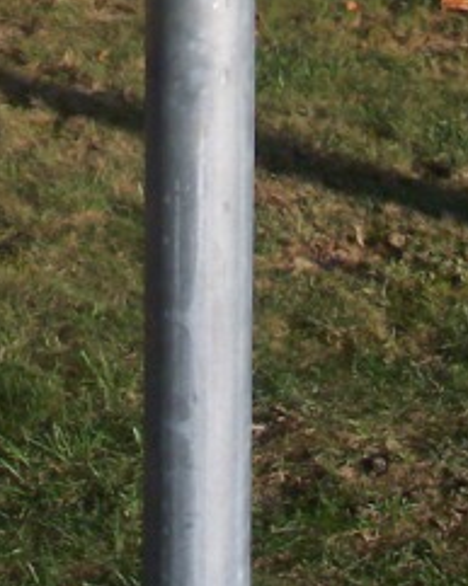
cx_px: -59
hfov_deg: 9.7
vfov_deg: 11.2
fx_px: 2723
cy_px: -550
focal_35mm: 157
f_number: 4.8
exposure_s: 1/350
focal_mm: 8
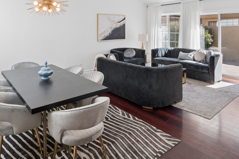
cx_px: 126
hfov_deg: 71.5
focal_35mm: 25
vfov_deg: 48.0
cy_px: 29
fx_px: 166
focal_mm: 14
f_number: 8
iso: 400
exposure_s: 1/60
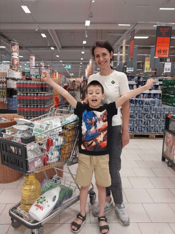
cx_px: 88
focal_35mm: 26
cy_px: 117
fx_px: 175
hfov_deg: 53.1
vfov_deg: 67.3
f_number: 1.8
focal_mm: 4
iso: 64
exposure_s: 1/50
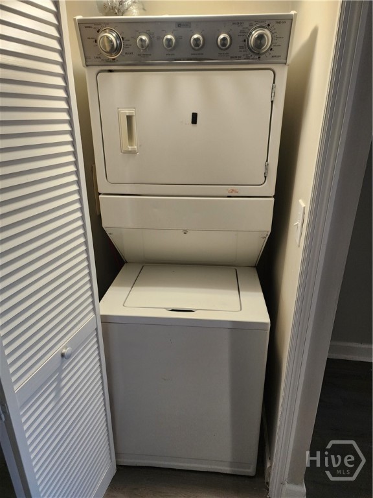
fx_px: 330
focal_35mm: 23
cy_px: 249
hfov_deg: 58.9
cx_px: 186
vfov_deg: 73.9
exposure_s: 1/120
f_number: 1.8
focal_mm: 6.4
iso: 250
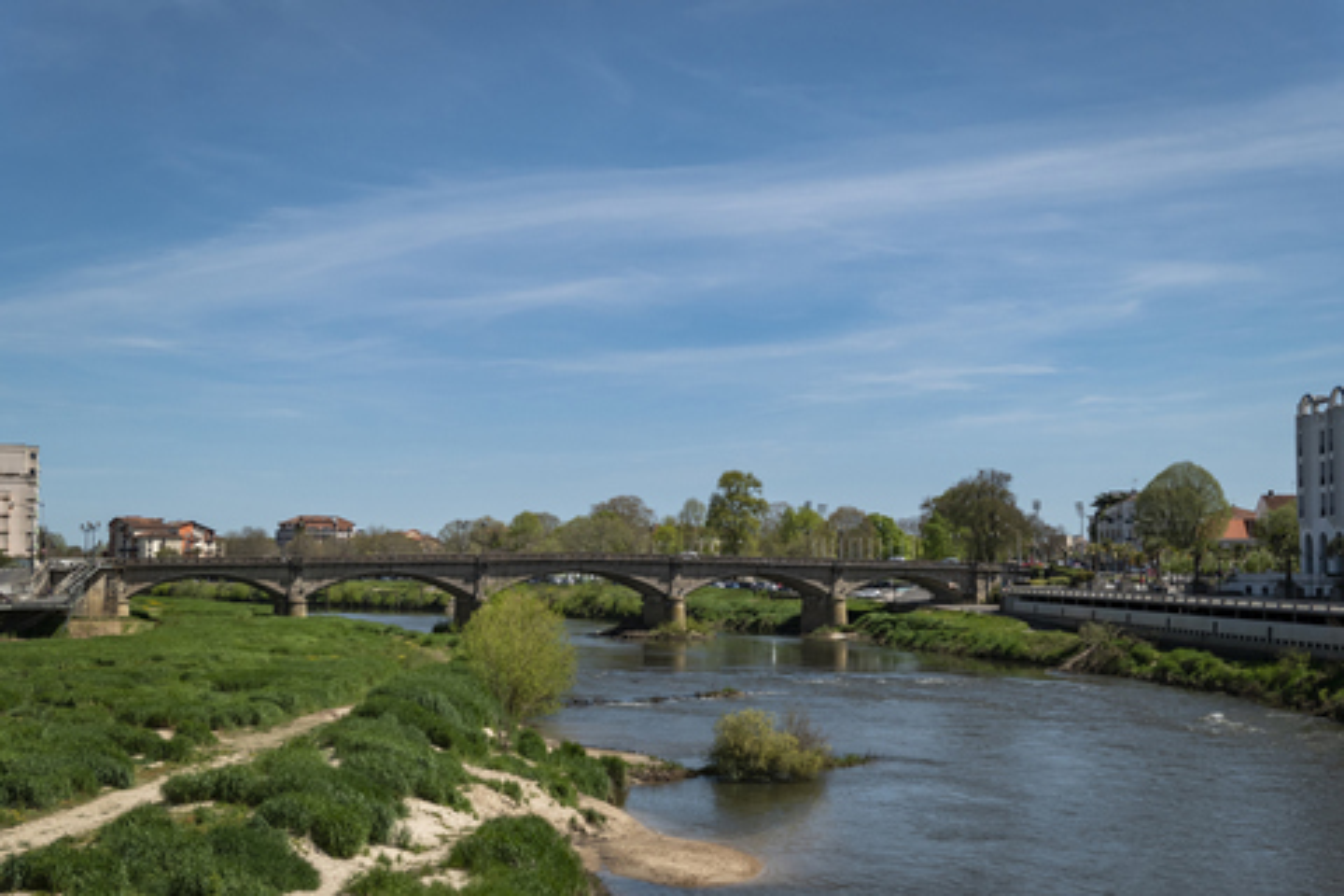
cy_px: 448
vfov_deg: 26.0
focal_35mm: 52
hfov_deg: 38.2
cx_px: 672
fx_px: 1941
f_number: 4.5
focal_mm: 18.9
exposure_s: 1/1600
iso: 125
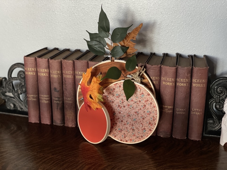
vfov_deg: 28.0
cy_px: 85
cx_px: 114
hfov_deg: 36.8
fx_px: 341
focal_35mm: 52
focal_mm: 6
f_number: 2
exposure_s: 1/17
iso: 500
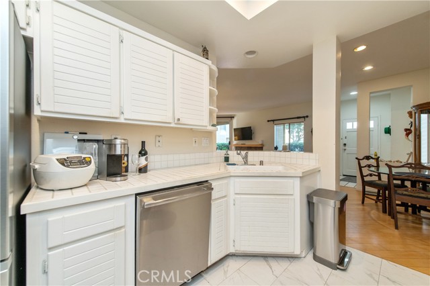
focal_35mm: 14
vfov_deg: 81.1
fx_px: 167
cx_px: 215
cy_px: 143
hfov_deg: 104.3
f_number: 4
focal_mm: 14
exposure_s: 1/60
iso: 640
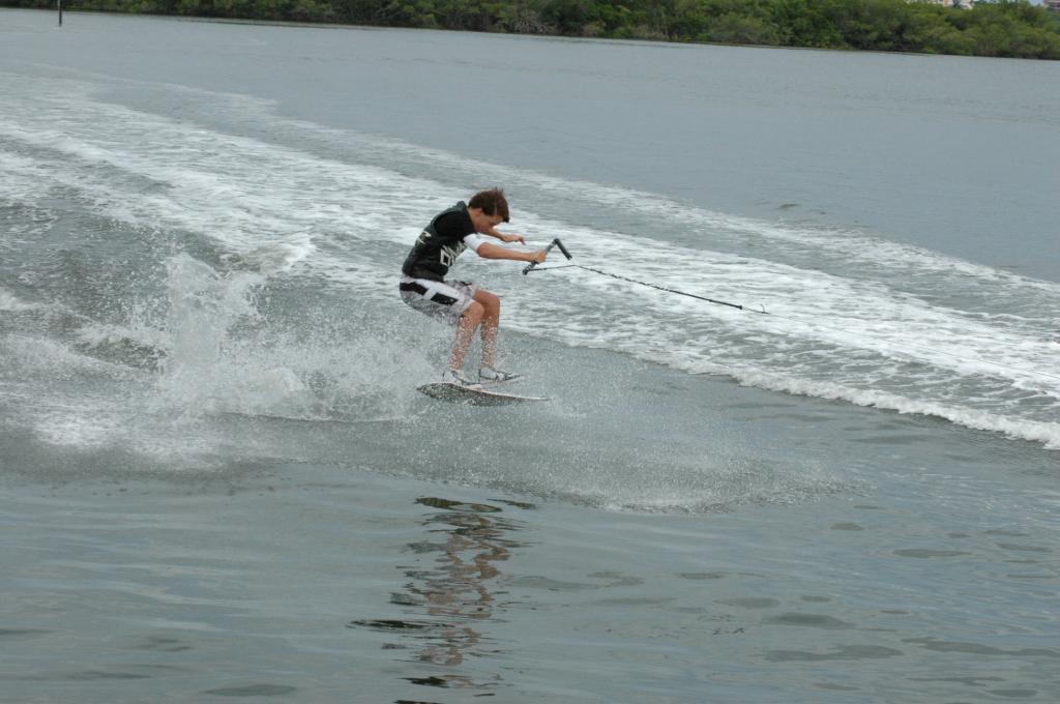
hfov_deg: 17.1
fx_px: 3529
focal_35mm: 120
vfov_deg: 11.4
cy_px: 352
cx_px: 530
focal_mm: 80
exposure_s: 1/500
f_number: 11
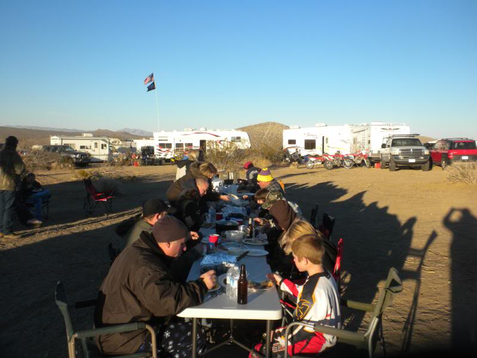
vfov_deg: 38.7
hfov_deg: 50.1
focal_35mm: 37
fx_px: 510
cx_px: 238
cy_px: 179
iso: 90
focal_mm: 6.6
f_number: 10
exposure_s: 1/112
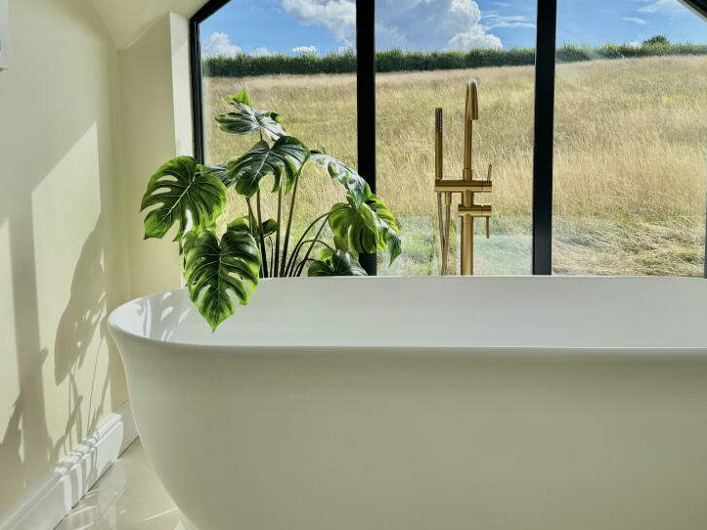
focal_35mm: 34
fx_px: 694
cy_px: 212
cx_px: 390
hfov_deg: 53.9
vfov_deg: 41.6
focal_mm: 6.76
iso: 80
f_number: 1.78
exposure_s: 1/2833
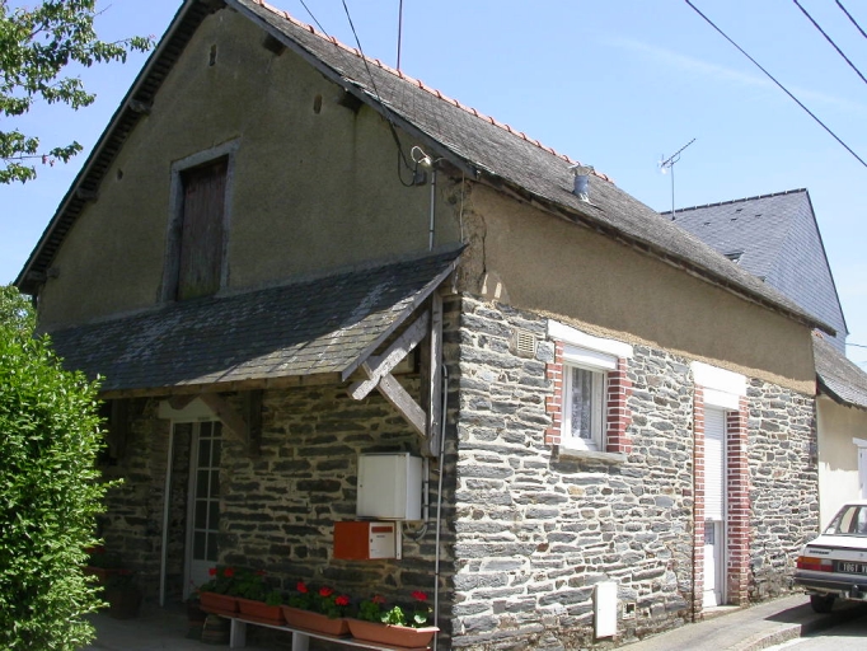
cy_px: 326
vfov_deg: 37.7
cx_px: 434
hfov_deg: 49.0
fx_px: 952
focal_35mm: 38
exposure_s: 1/220
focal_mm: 7.85
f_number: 6.7
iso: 100
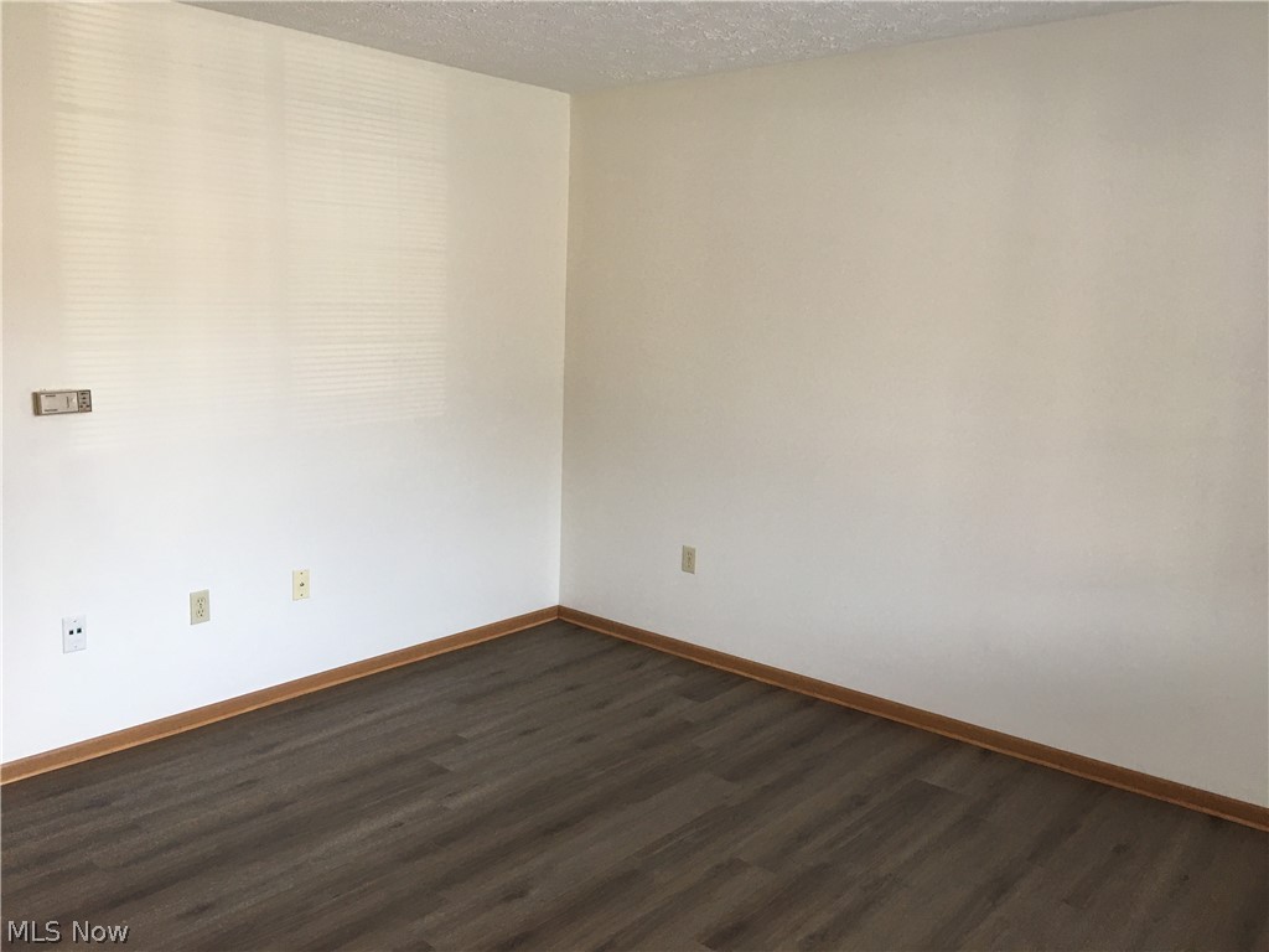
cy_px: 476
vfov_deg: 48.2
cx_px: 634
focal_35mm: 29
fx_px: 1063
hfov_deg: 61.7
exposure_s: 1/30
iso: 32
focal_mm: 4.15
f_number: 2.2
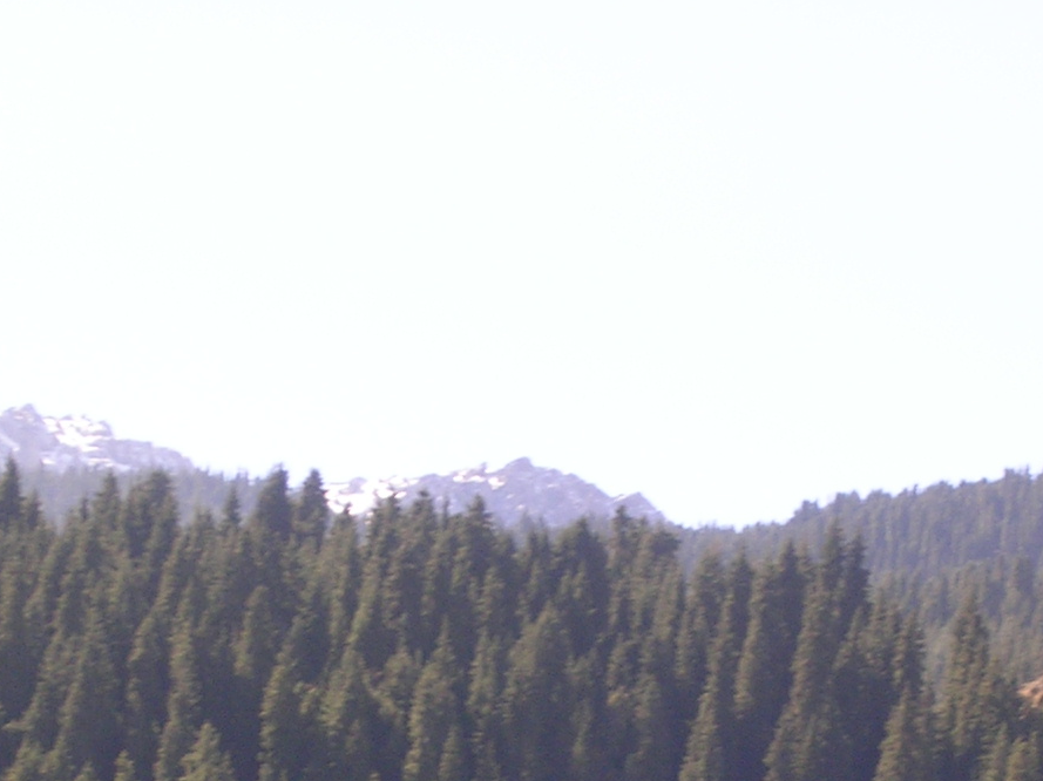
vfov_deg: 6.1
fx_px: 7289
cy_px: 814
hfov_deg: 8.2
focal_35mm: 242
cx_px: 659
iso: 50
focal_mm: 15.9
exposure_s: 1/142
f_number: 4.6
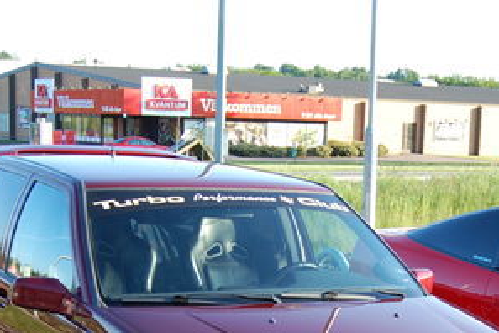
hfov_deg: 24.1
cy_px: 341
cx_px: 301
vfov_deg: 15.9
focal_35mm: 84
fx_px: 1164
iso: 200
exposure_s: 1/125
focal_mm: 26
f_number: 5.6
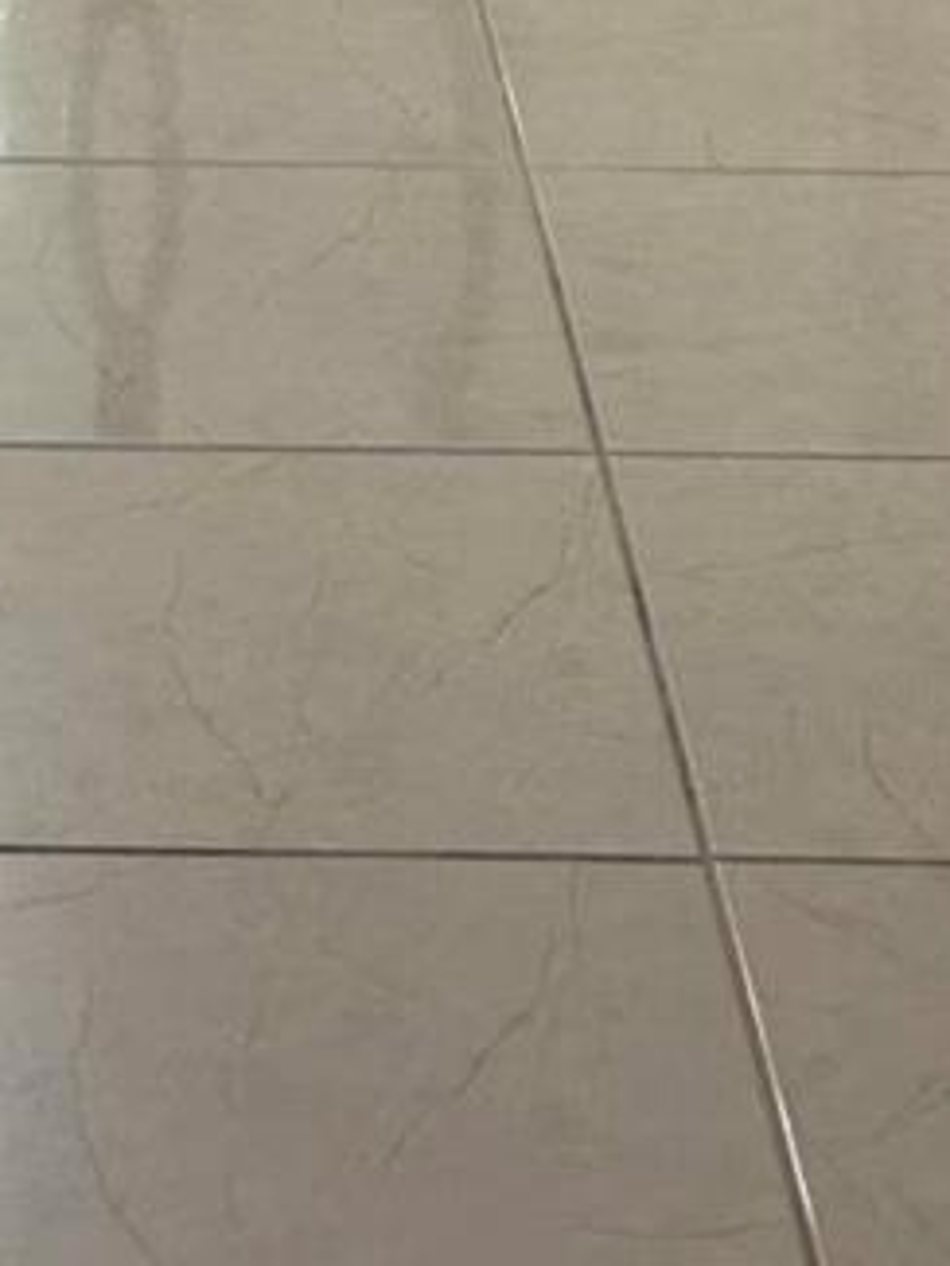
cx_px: 0
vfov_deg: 13.4
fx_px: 4498
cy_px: -1383
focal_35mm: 123
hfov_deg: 11.9
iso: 80
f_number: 1.5
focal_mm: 5.7
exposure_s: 1/120
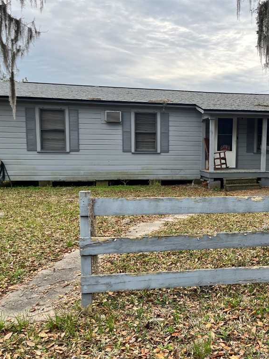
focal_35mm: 35
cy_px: 181
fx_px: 363
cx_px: 202
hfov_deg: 39.6
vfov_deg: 52.6
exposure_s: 1/705
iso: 50
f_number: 1.6
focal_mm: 5.1
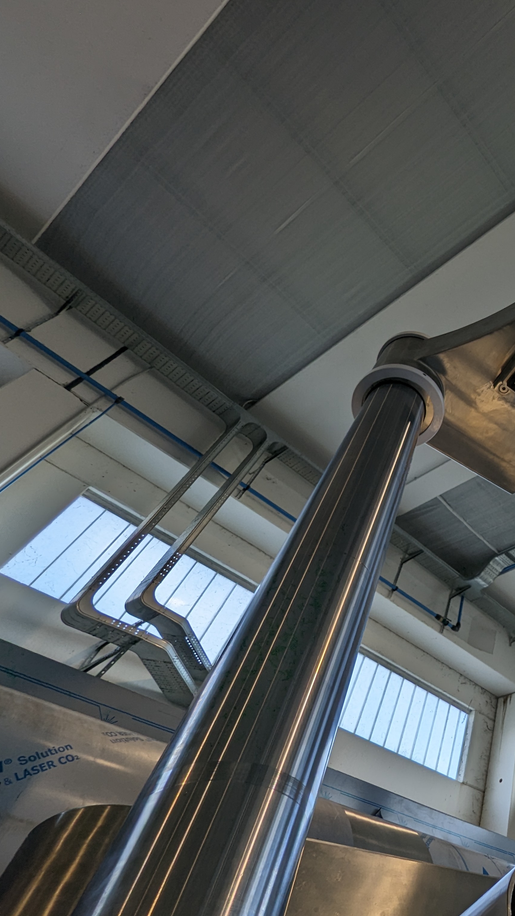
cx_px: 581
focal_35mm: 19
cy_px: 460
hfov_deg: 43.4
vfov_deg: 89.6
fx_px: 461
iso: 49
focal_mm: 1.95
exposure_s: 1/270
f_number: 2.2
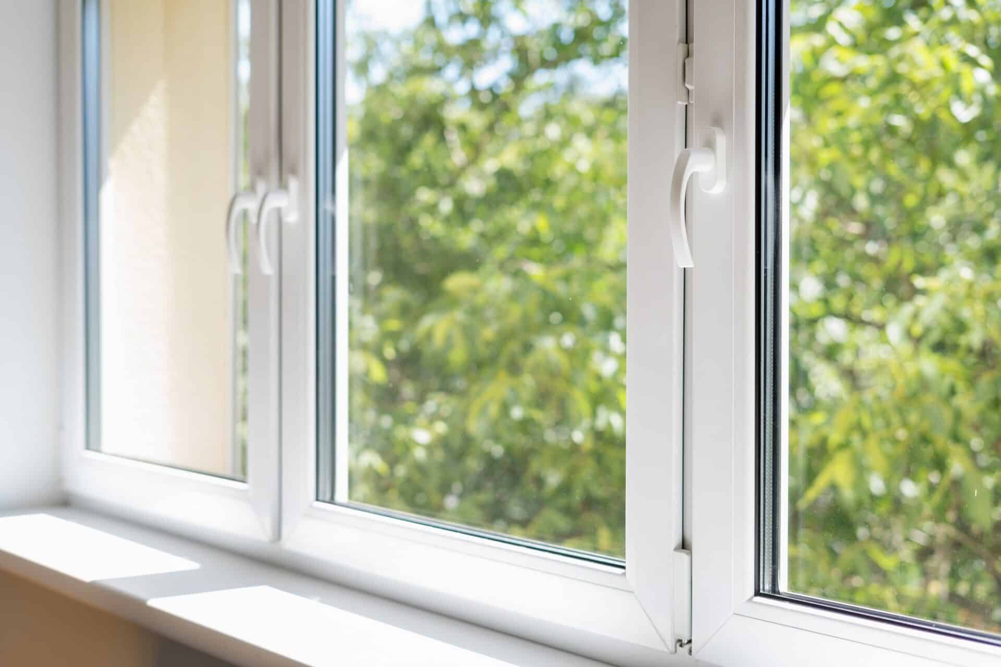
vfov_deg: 27.0
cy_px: 334
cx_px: 500
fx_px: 1390
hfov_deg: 39.6
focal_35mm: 50
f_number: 2.8
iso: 64
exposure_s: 1/100
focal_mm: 50
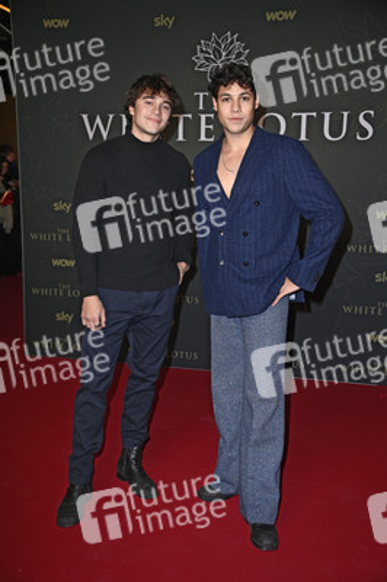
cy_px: 291
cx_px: 194
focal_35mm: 40
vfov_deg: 48.5
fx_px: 646
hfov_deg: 33.3
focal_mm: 40
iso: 800
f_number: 4.5
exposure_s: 1/250
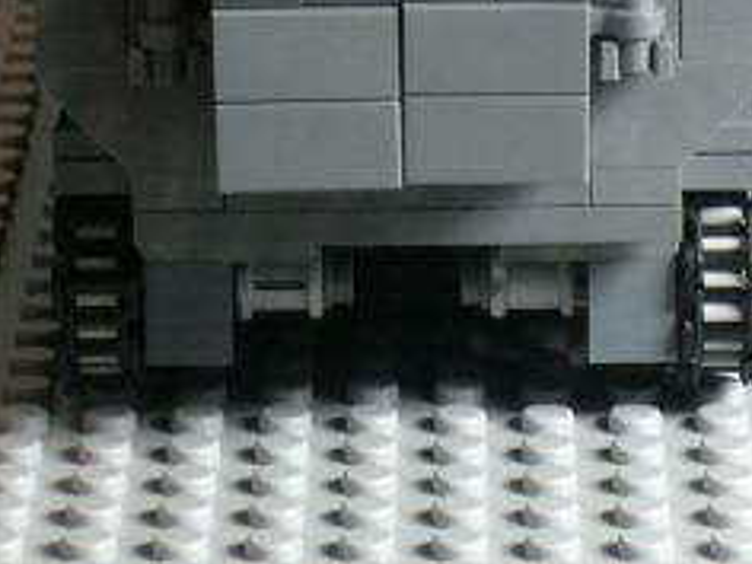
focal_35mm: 285
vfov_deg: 5.2
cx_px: 401
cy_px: -64
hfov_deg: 7.0
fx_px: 6191
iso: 100
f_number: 5
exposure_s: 1/15
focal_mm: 17.4
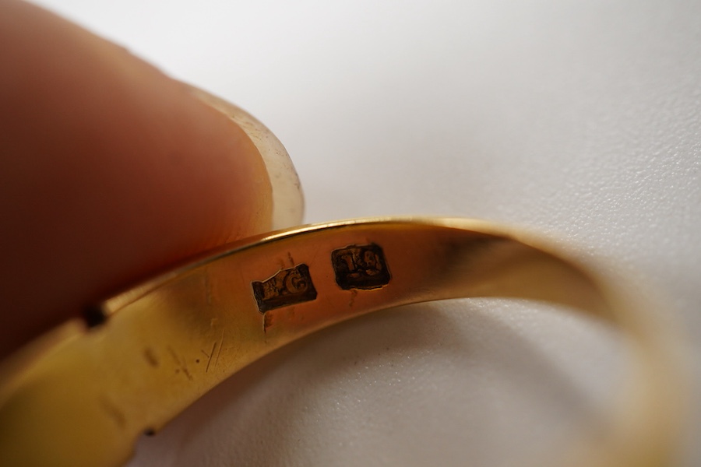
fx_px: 876
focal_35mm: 45
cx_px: 350
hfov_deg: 43.6
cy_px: 234
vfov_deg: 29.9
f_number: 9
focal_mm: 30
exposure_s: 1/125
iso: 1250
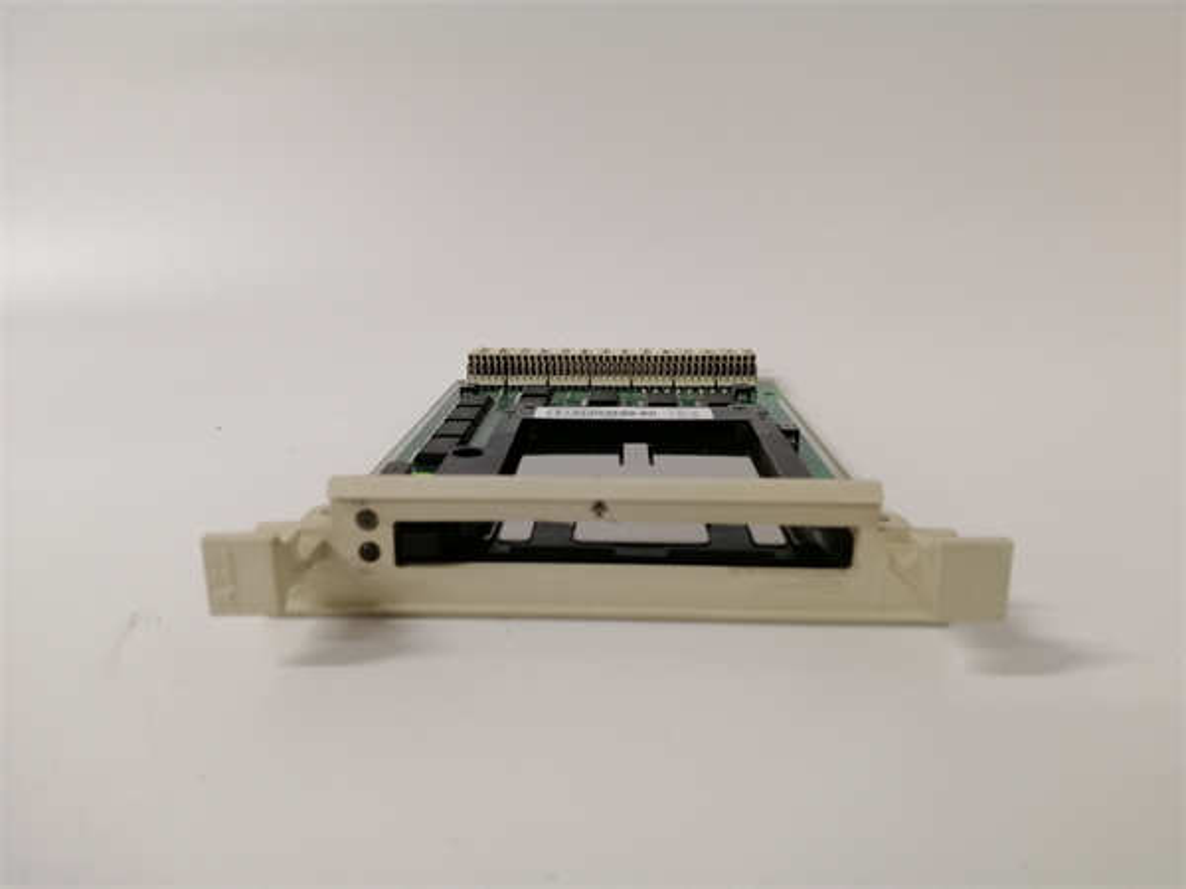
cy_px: 444
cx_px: 593
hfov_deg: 67.3
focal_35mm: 26
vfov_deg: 53.1
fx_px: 891
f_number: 2.2
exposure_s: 1/33.3
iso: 160
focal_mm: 3.81
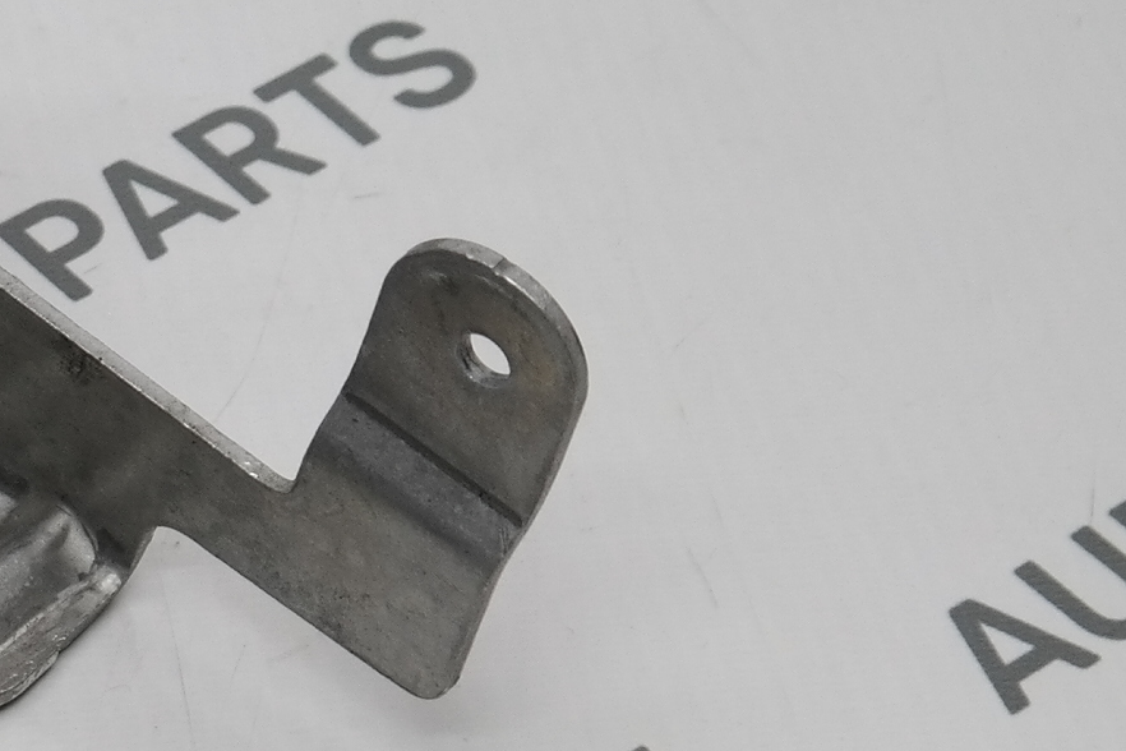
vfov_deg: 7.1
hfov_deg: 10.2
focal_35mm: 194
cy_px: 515
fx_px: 6067
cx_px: -618
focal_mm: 29
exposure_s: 1/100
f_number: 4
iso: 200
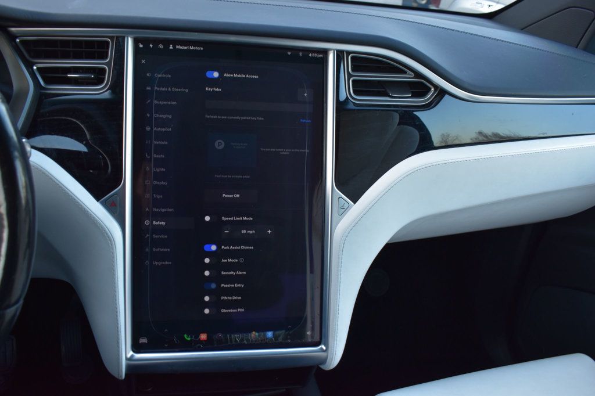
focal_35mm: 33
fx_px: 545
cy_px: 198
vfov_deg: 39.9
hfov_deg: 57.2
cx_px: 298
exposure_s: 1/15
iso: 560
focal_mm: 22
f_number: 6.3
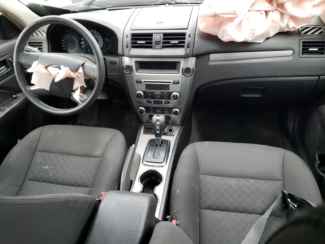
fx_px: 244
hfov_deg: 67.3
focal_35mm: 26
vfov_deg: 53.1
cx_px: 162
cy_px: 122
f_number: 1.5
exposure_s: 1/50
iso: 85
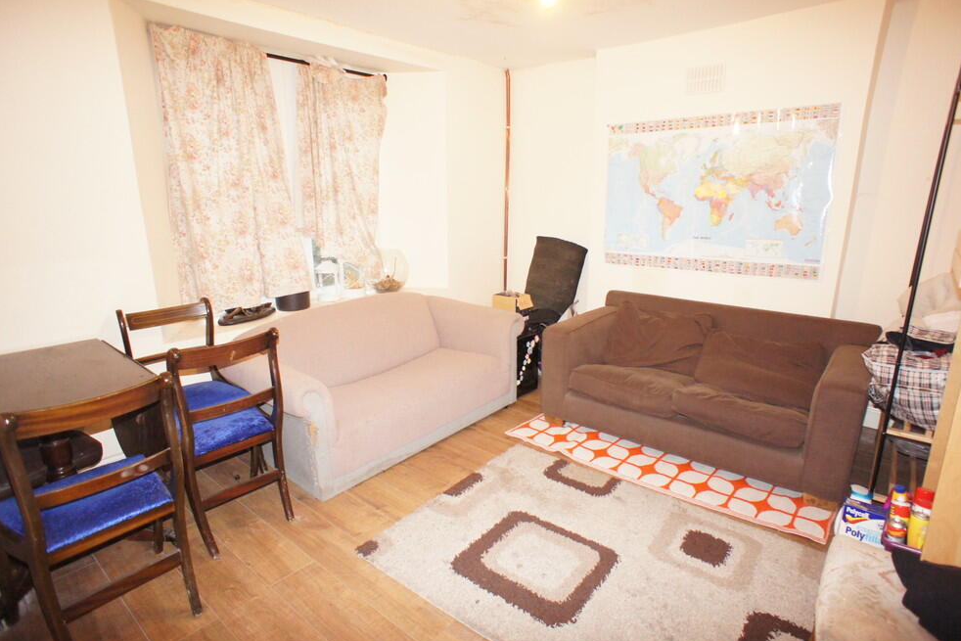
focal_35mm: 25
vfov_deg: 51.3
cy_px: 330
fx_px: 667
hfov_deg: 71.5
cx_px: 483
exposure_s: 1/60
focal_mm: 16
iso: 1600
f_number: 2.8
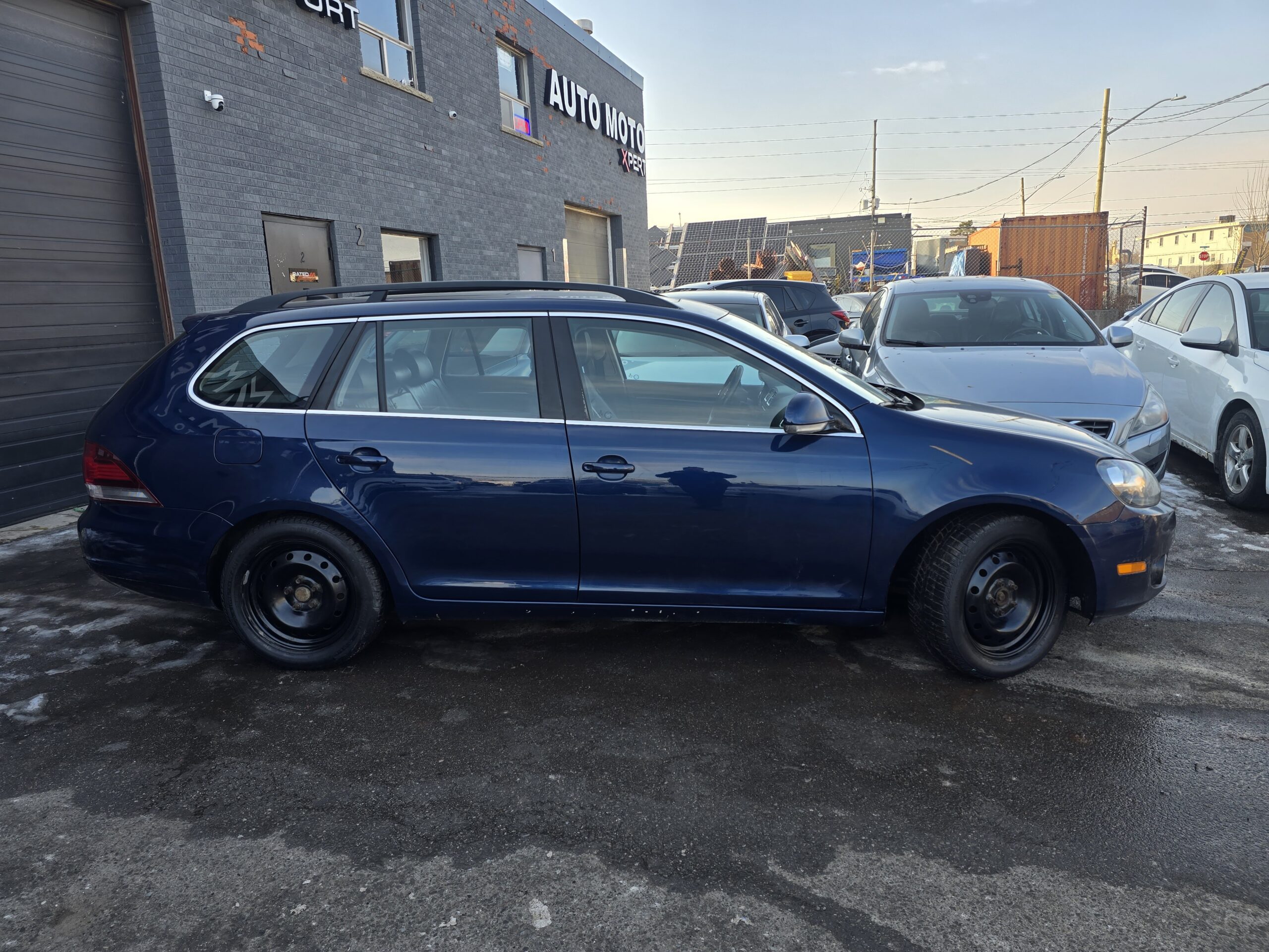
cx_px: 634
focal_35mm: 23
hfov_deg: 73.9
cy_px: 476
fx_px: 843
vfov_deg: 58.9
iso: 12
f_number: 1.7
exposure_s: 1/180
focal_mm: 6.3
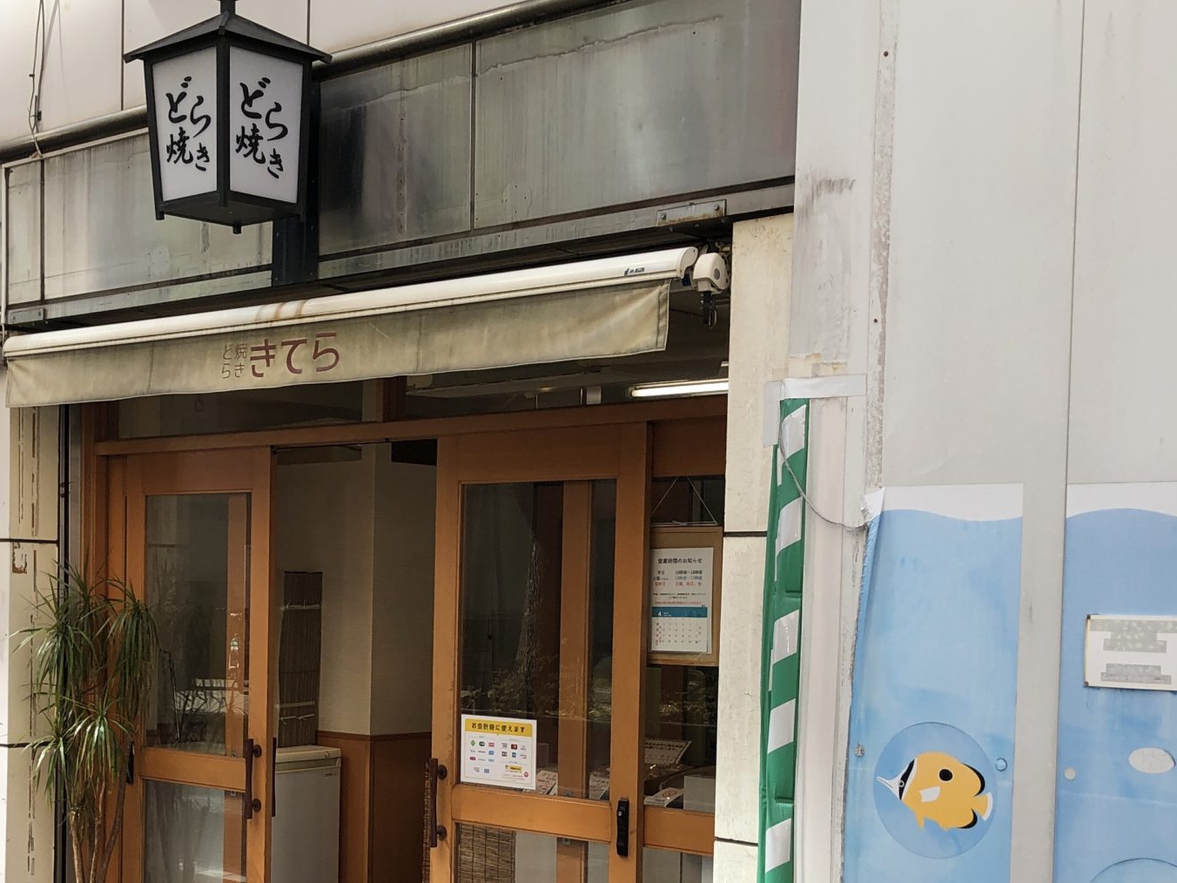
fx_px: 1802
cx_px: 344
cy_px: 688
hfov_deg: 35.6
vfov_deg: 27.1
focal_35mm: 53
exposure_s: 1/342
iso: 20
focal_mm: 3.99
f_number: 1.8
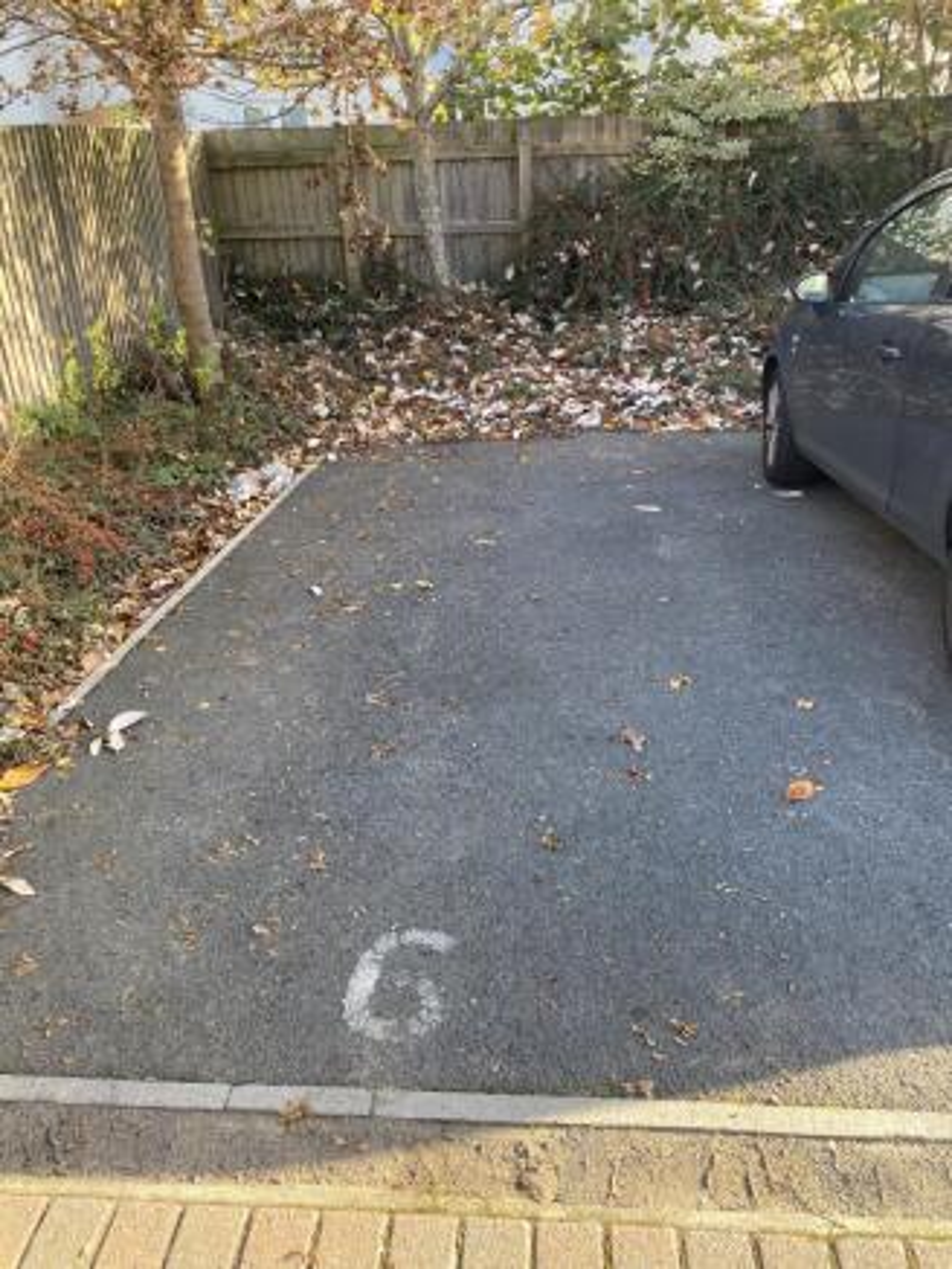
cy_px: 634
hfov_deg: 53.1
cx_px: 476
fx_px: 953
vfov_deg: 67.3
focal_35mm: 26
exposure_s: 1/121
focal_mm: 4.25
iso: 40
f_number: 1.8
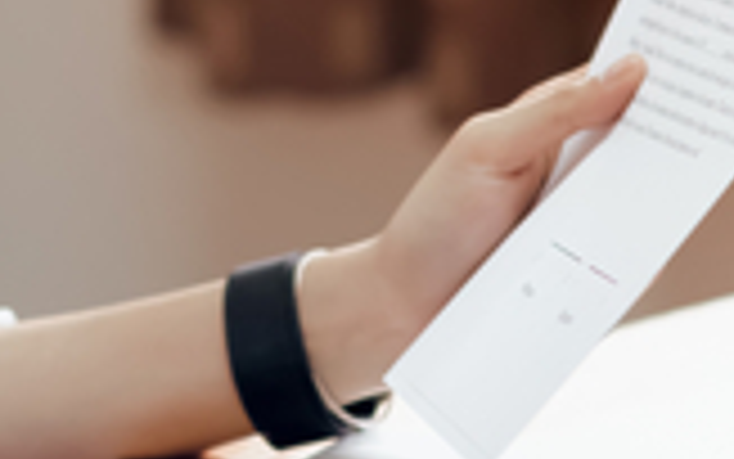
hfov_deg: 7.6
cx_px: 54
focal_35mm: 276
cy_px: -140
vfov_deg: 4.7
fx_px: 5523
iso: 160
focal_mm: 55
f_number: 2
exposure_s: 1/80
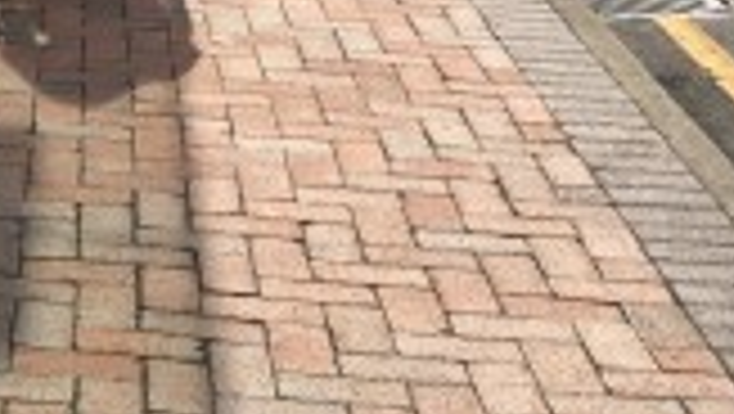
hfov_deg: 17.5
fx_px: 2260
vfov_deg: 9.6
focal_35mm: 116
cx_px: -171
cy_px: -482
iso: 25
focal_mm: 4.15
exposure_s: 1/1115
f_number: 2.2
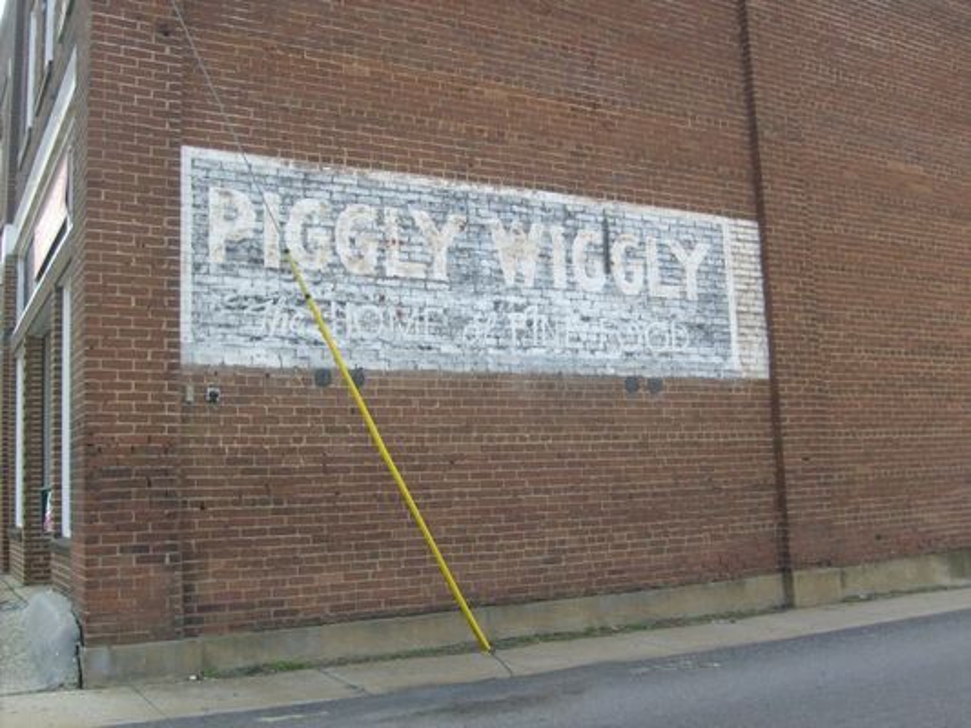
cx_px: 486
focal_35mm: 35
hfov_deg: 52.6
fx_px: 982
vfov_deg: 40.7
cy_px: 364
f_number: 2.8
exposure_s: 1/350
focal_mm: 5.8
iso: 80
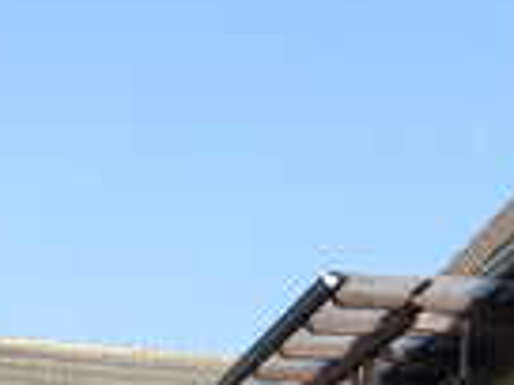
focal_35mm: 118
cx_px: 435
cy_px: 638
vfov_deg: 11.8
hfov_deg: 16.5
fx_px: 1752
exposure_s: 1/500
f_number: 3.3
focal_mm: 4.3
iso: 200
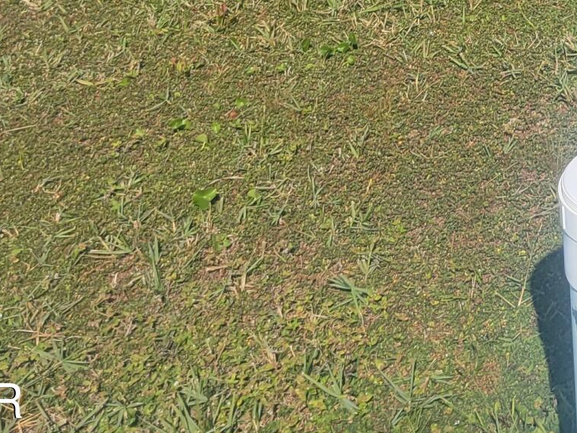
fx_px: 1700
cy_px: -370
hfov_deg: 17.3
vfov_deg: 13.0
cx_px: 869
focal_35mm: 102
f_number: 1.8
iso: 40
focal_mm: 5.4
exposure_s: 1/3075
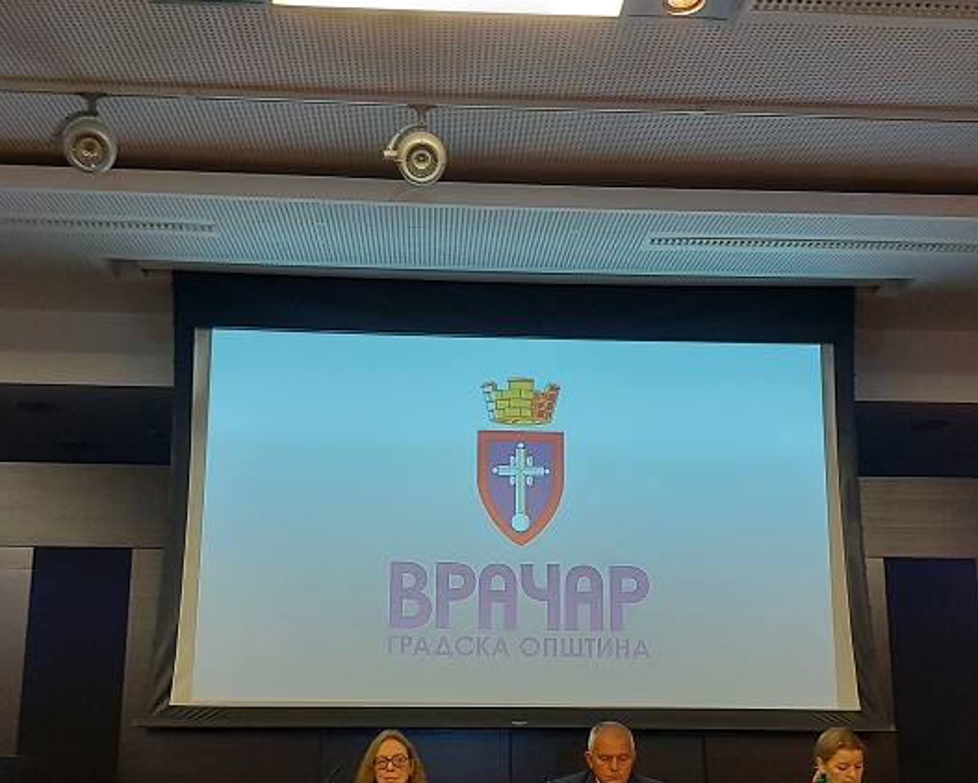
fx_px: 1158
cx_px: 501
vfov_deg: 37.0
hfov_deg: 45.8
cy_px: 522
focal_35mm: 40
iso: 200
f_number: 1.8
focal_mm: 5.23
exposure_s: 1/50
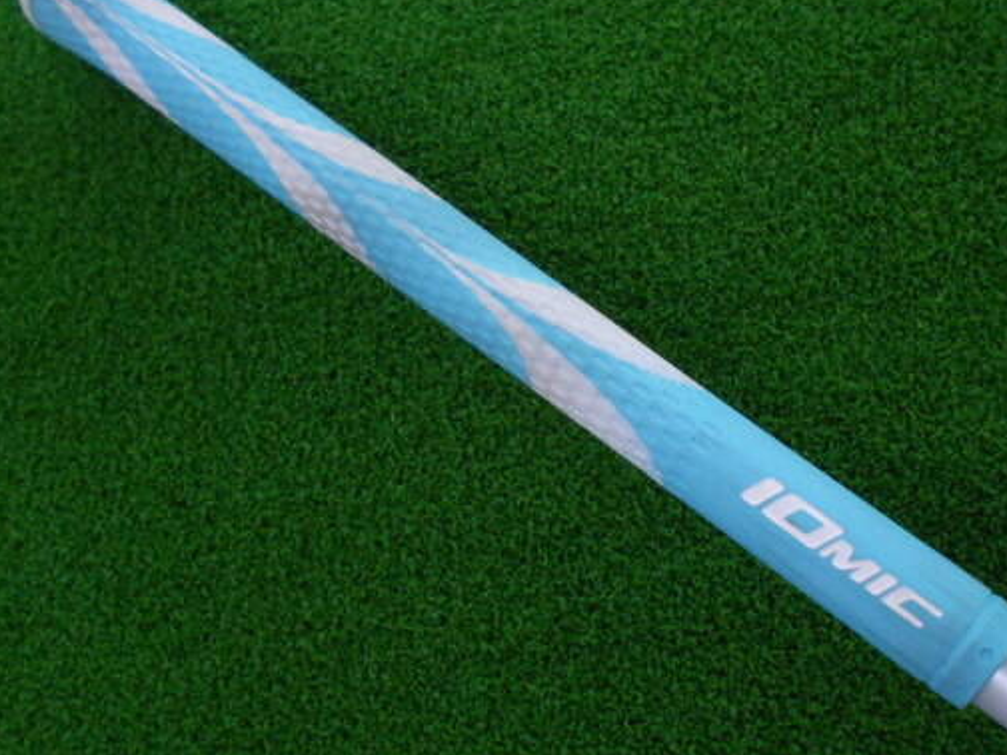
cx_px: 535
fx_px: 960
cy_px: 358
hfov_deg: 55.3
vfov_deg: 42.9
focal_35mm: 33
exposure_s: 1/250
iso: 640
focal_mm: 4.6
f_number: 3.2
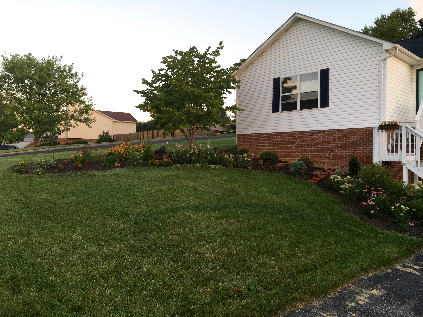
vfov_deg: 48.2
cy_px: 158
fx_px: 354
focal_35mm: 29
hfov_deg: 61.7
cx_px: 212
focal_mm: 4.15
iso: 25
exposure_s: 1/60
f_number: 2.2
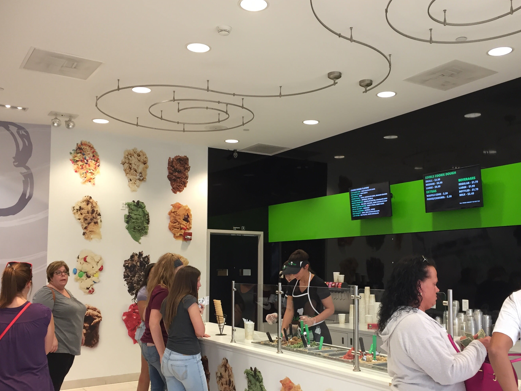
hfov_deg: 51.3
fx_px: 542
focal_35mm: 36
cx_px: 277
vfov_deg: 39.5
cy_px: 231
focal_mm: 4.15
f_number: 2.2
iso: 64
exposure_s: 1/30
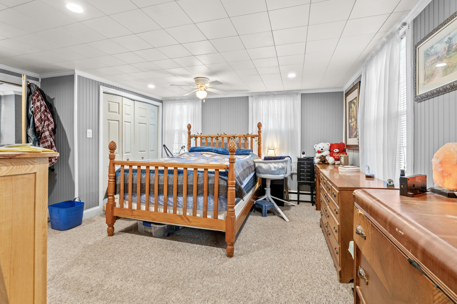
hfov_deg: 96.7
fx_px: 203
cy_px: 152
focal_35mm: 16
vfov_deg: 73.7
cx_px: 228
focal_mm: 16
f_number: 8
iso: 640
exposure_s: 1/6
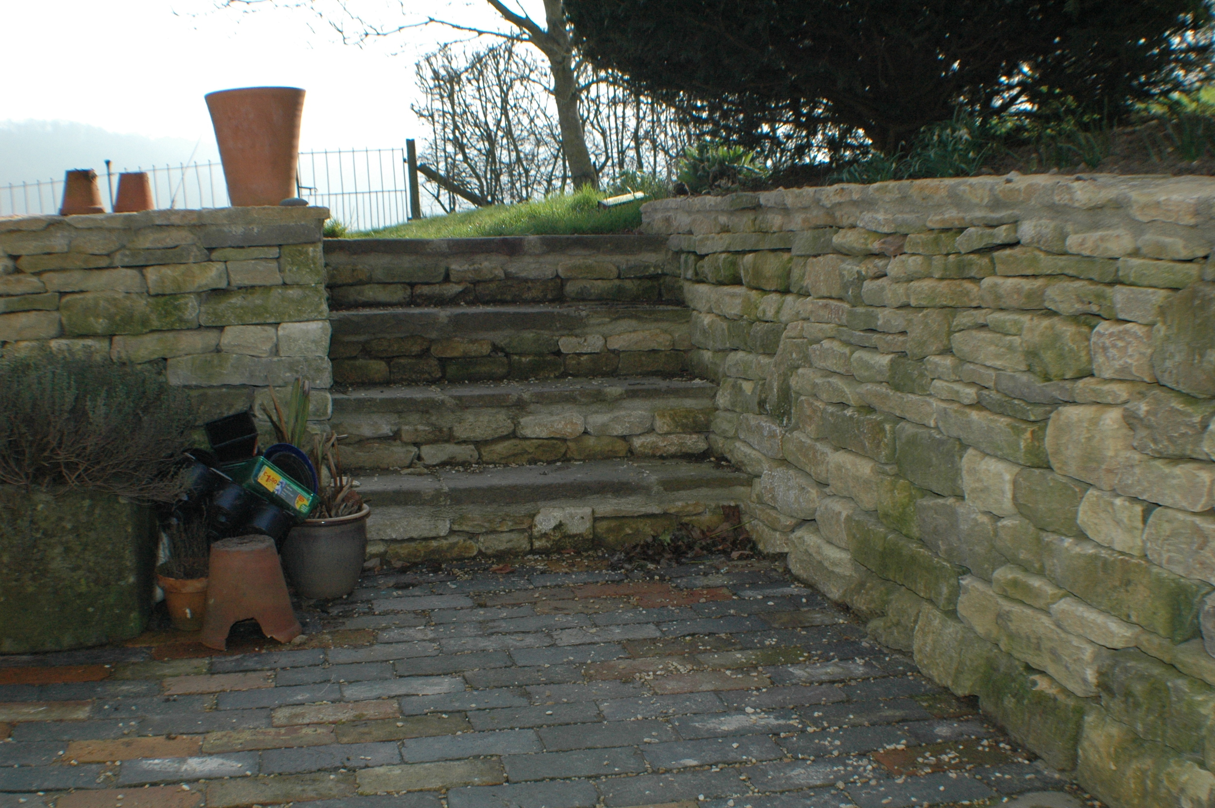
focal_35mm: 52
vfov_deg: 25.7
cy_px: 404
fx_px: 1770
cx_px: 608
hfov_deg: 37.9
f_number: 8
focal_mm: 35
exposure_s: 1/500
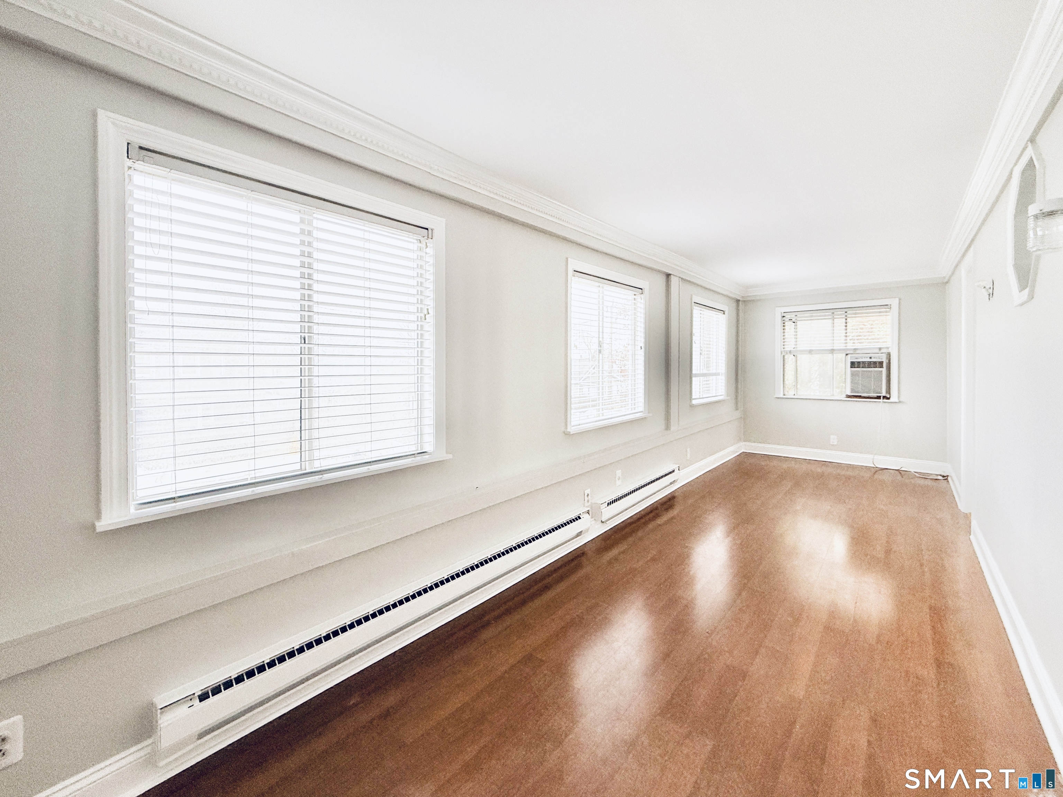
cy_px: 398
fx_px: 430
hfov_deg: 102.1
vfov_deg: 85.7
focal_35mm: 14
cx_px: 532
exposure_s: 1/188
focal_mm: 2.22
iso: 50
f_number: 2.2
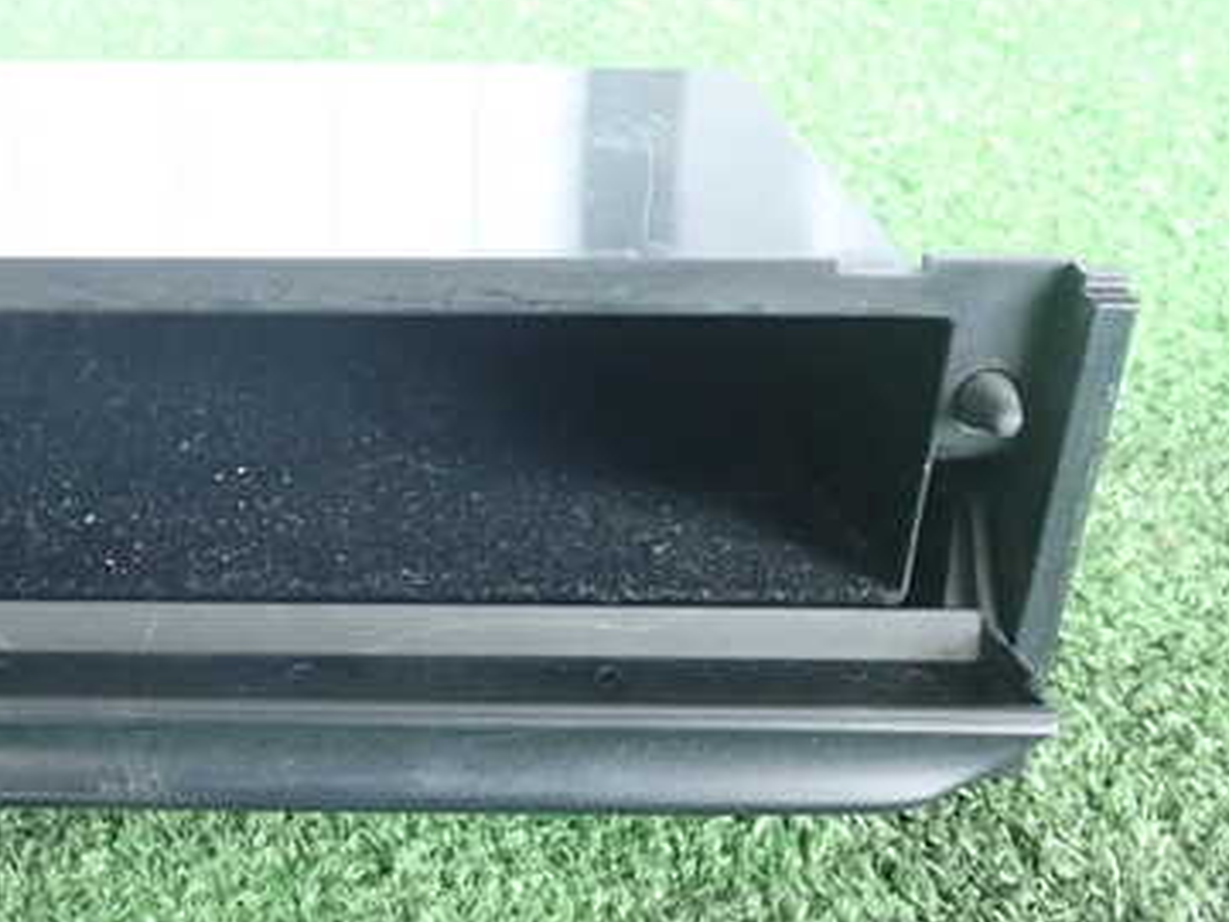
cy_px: 550
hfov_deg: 37.3
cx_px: 307
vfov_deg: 29.0
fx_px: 1775
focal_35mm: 50
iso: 800
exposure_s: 1/80
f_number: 2.3
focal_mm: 5.5
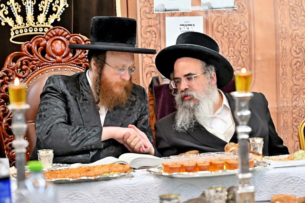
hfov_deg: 15.1
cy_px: 102
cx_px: 152
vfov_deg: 10.1
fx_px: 1152
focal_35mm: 136
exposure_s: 1/160
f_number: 4
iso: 800
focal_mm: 91
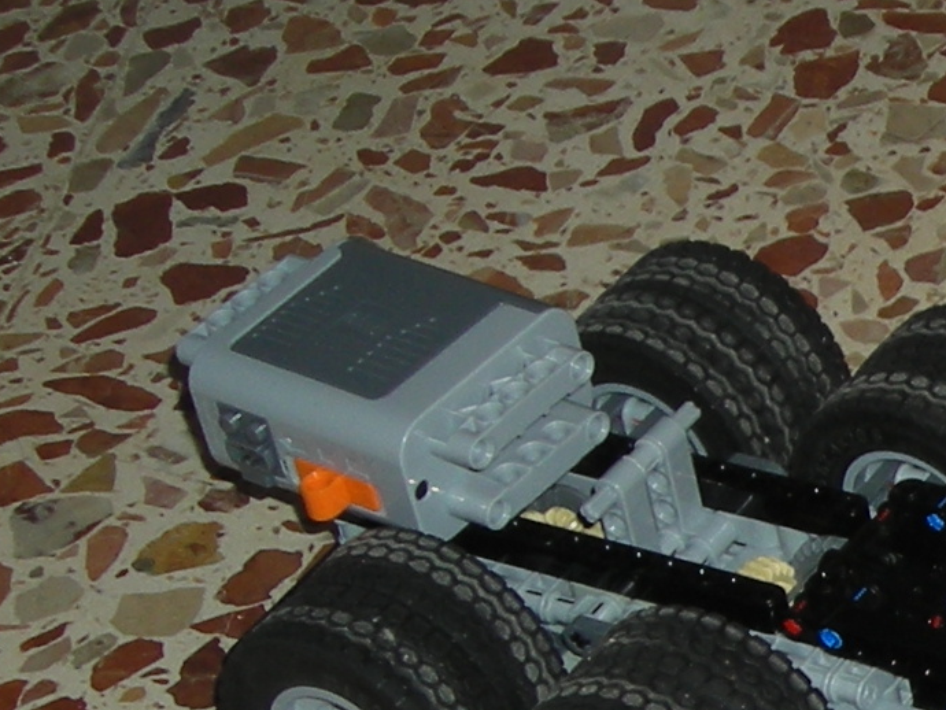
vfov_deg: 9.5
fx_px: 4237
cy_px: 599
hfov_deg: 11.7
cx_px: 1740
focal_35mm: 155
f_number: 3.2
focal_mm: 6.3
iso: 50
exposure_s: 1/60
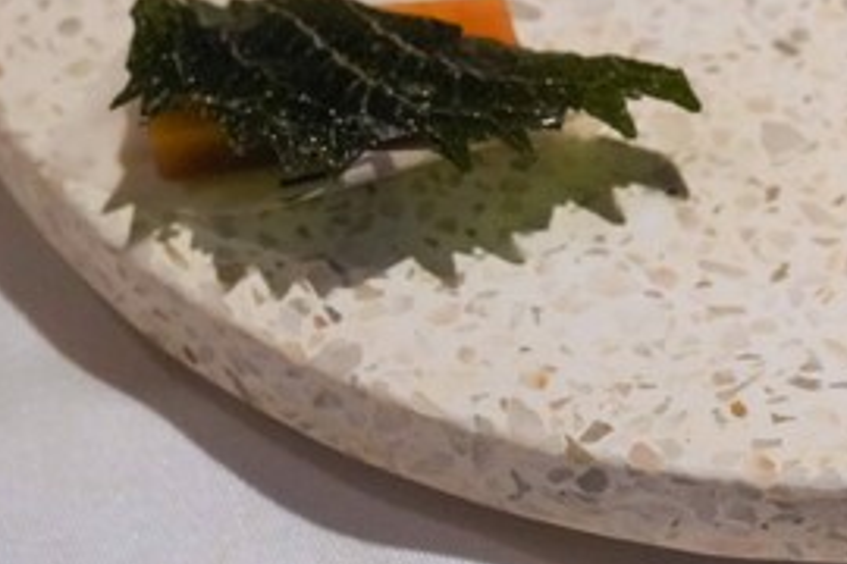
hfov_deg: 9.3
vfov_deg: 6.2
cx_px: 944
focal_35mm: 220
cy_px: -254
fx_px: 5176
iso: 6400
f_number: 10
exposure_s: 1/80
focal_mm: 70
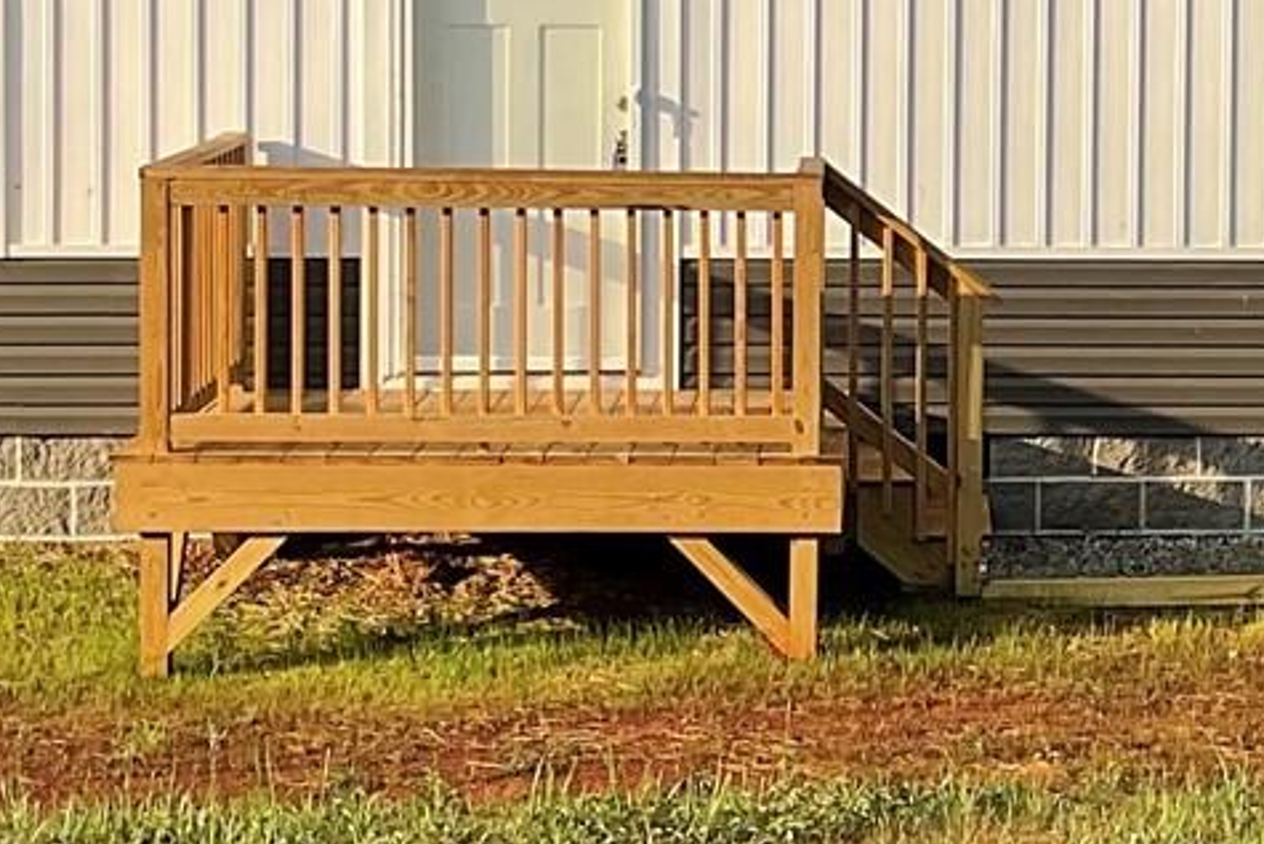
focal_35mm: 130
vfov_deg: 10.5
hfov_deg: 15.5
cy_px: 83
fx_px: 4566
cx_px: 1237
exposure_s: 1/770
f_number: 1.8
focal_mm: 3
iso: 16
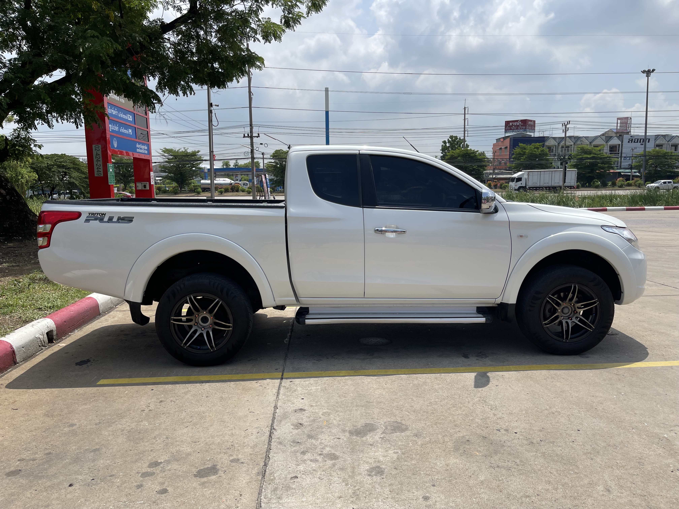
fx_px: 510
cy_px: 254
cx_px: 340
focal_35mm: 26
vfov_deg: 53.1
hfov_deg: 67.3
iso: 32
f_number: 1.6
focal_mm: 5.1
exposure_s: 1/4717
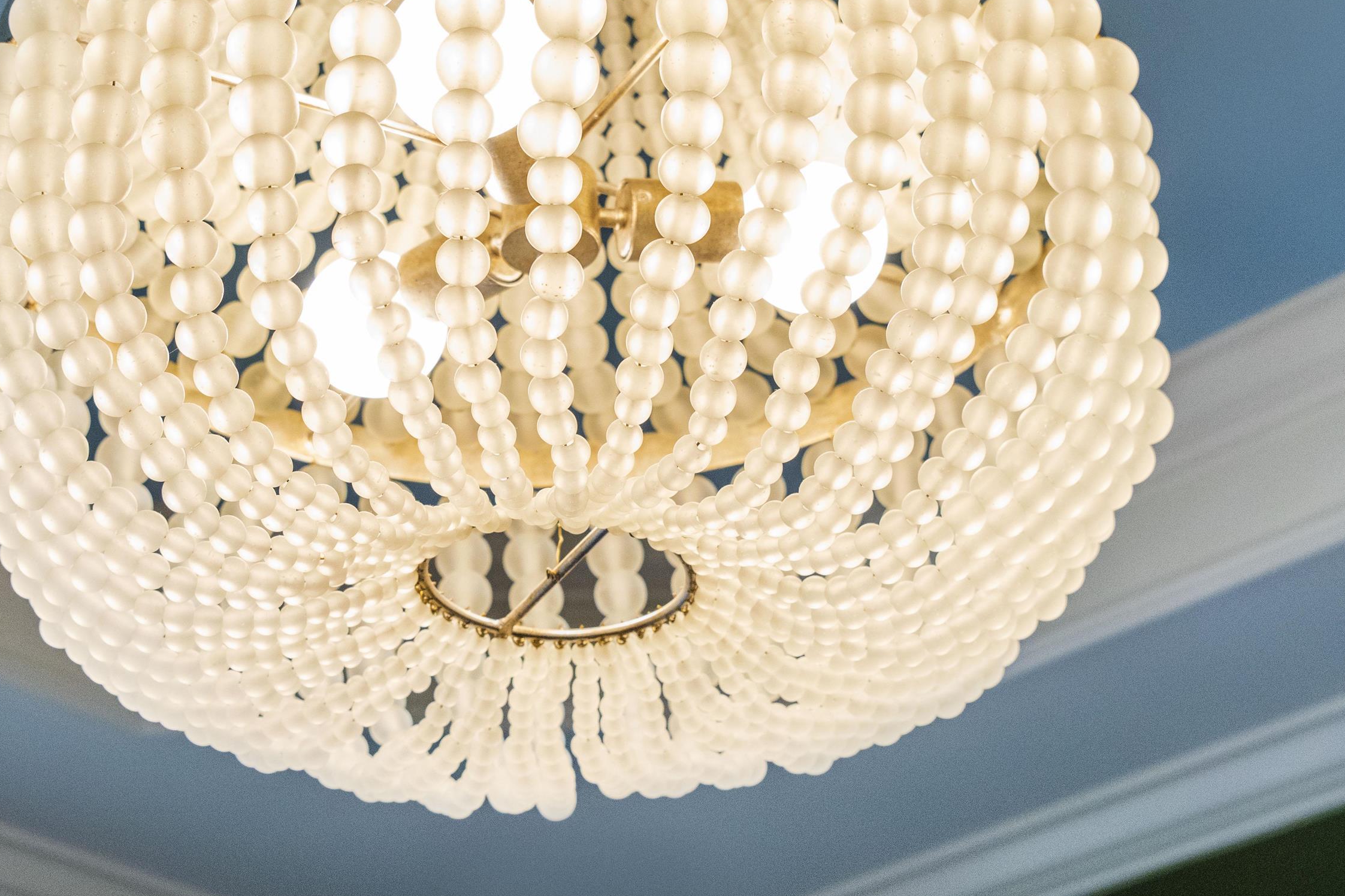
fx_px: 2914
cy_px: 367
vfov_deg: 17.5
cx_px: 537
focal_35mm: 78
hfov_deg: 25.9
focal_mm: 38
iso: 2000
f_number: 4
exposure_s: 1/125
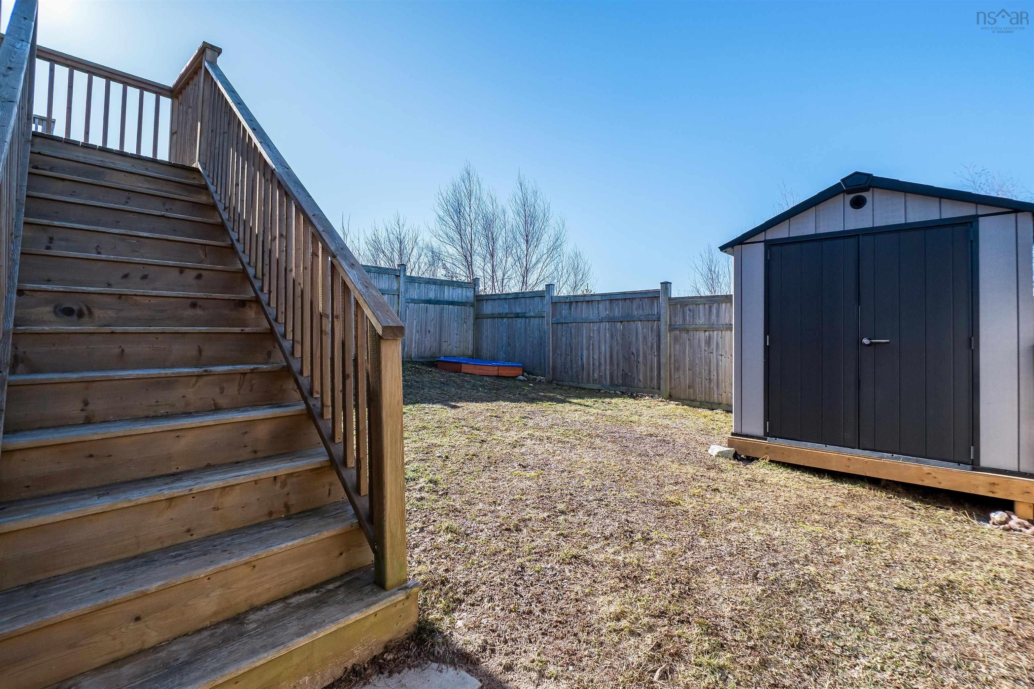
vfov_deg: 77.3
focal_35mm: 15
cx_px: 517
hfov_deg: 100.4
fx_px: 431
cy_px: 344
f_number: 5.6
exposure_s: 1/1250
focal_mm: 10
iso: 400
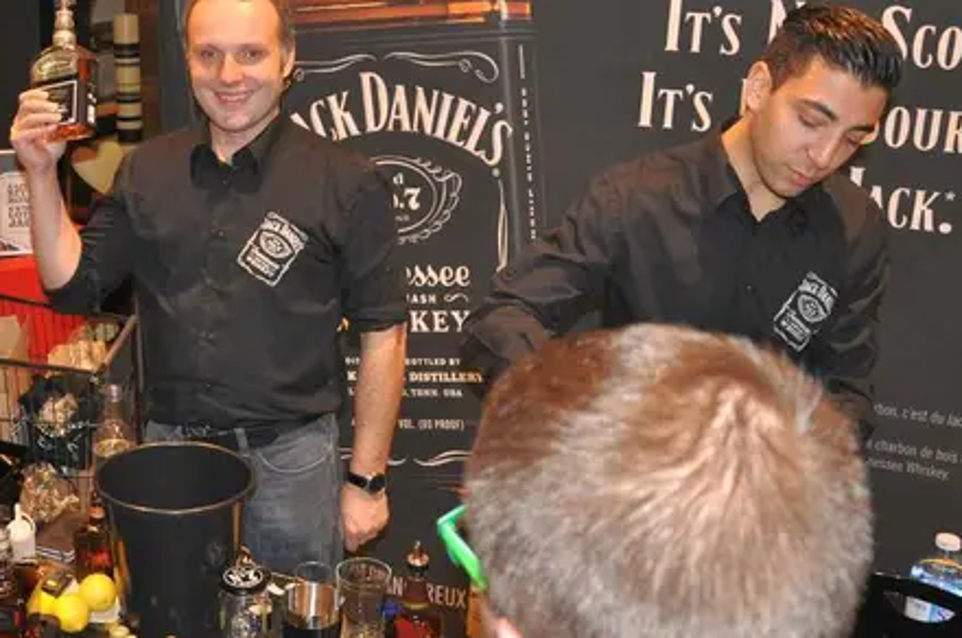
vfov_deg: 31.0
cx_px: 284
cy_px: 263
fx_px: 1147
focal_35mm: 43
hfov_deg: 44.5
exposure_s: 1/60
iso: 800
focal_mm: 18
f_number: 3.5
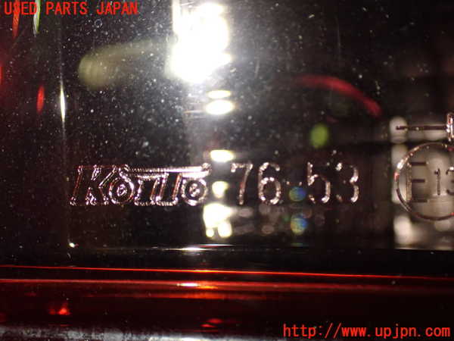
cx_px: 227
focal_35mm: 44
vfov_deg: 32.9
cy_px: 170
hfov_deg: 42.9
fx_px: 577
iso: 800
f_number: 2.9
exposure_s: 1/125
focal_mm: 7.84
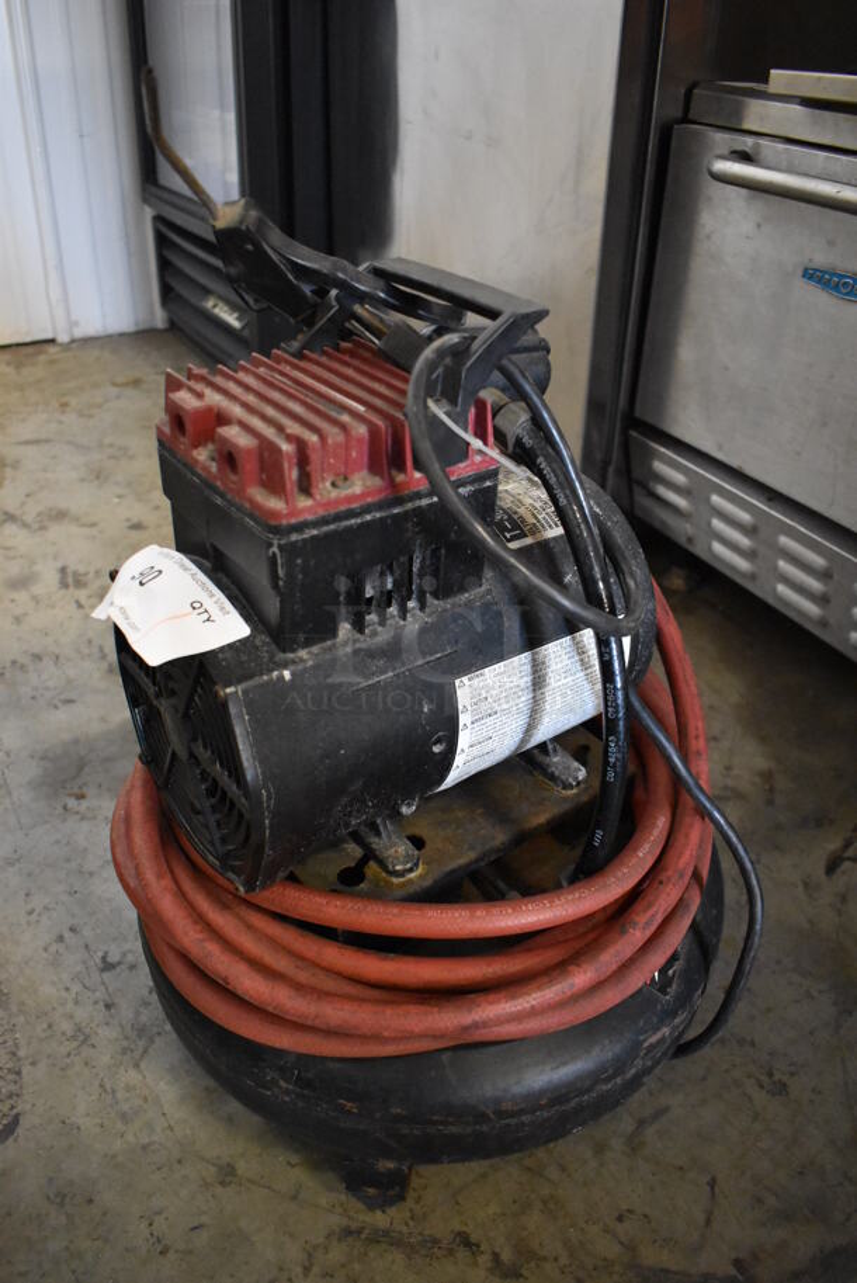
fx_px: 963
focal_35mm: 27
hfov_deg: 48.0
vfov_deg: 67.3
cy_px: 642
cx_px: 428
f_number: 3.5
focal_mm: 18
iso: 6400
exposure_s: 1/125
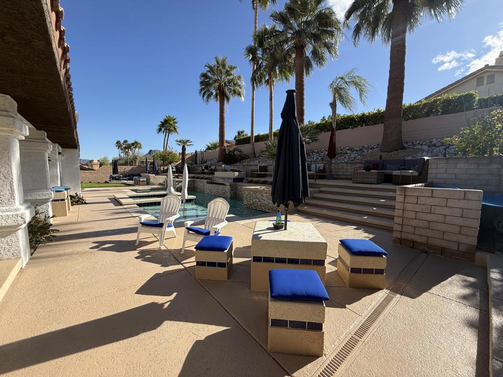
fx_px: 203
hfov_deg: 102.1
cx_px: 252
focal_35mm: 14
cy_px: 188
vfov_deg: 85.7
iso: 50
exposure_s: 1/1745
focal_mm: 2.22
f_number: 2.2
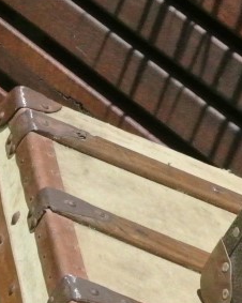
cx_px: 266
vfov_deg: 7.2
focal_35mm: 269
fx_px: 2411
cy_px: 226
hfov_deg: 5.7
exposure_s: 1/2500
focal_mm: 30
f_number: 13
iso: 3200
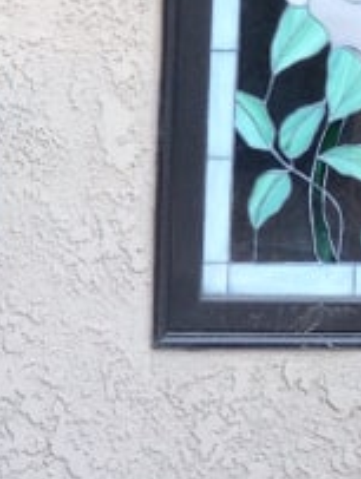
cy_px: 250
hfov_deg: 8.4
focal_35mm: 172
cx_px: -264
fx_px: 2384
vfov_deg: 11.5
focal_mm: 4.28
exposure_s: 1/130
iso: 50
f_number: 2.4
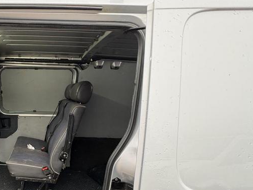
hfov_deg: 60.7
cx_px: 34
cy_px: 132
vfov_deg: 53.3
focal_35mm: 25
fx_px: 183
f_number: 2.2
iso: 320
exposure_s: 1/60
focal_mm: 2.22
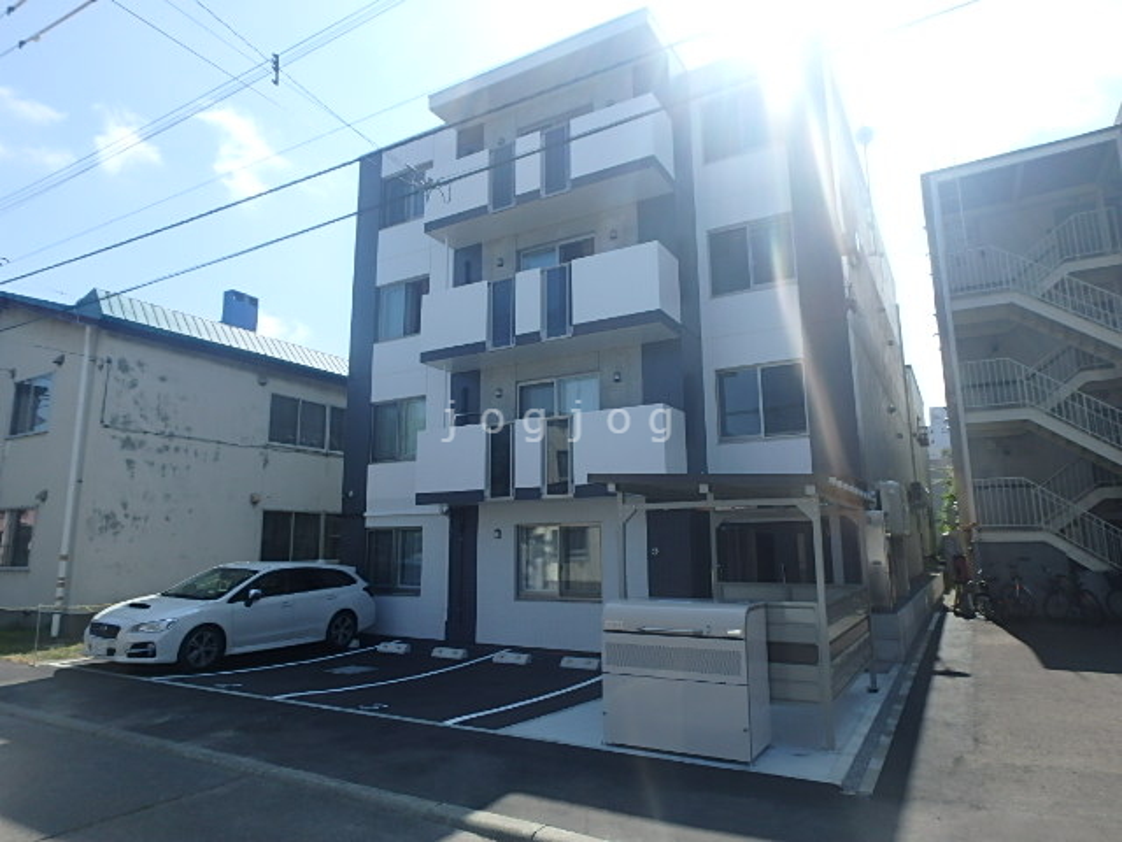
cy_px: 421
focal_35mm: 21
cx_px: 561
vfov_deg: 63.4
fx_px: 681
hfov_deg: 79.0
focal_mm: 3.7
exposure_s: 1/1000
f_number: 3.5
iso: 125
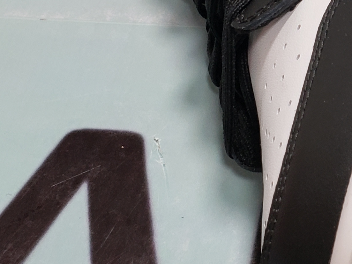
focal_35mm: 95
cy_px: -19
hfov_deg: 19.2
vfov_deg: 15.2
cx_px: 447
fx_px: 966
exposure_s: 1/50
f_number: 2.4
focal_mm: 4.3
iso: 80
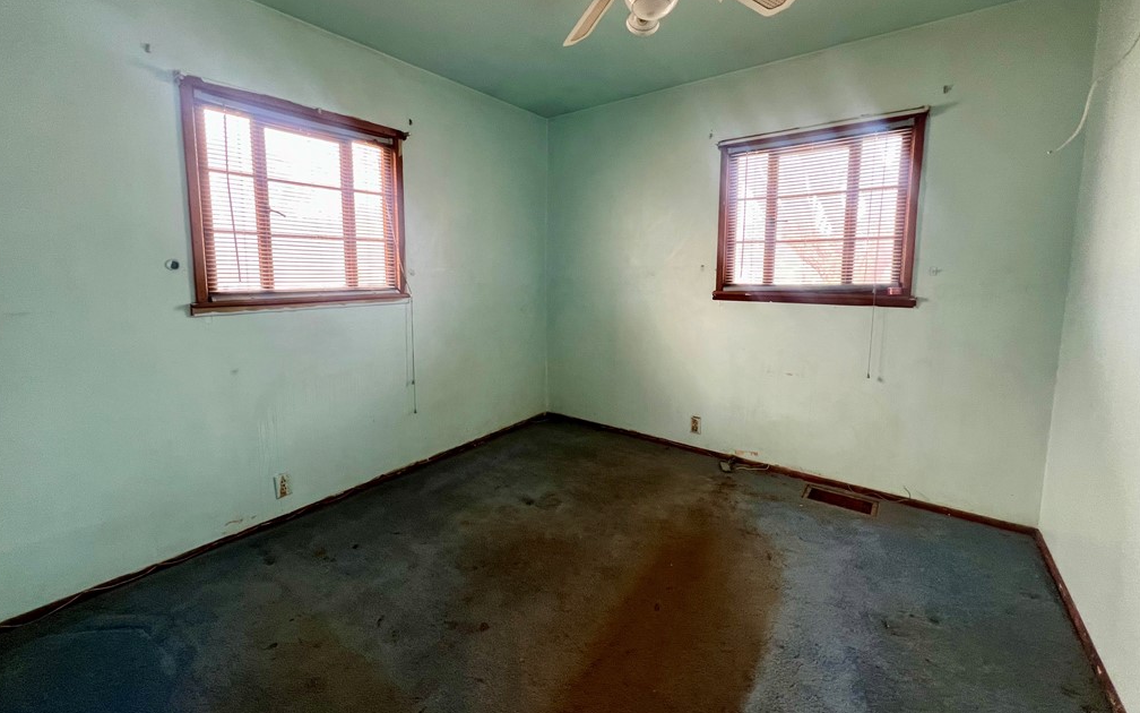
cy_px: 321
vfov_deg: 78.4
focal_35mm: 14
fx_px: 435
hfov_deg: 105.3
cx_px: 564
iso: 160
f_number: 1.8
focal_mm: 1.57
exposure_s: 1/60
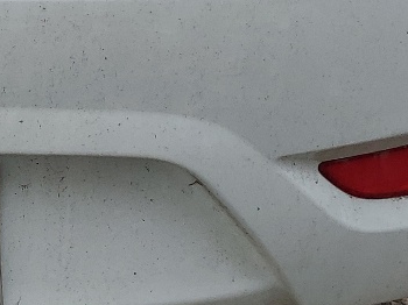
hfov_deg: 15.7
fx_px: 1402
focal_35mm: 119
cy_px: -233
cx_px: -122
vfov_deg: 11.6
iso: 50
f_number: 1.5
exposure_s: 1/833
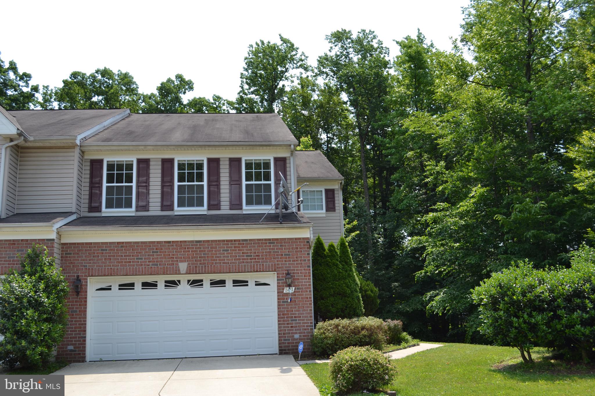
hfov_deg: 57.2
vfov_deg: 40.0
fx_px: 545
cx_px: 298
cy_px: 198
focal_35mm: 33
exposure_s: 1/200
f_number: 7.1
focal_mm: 22
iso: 100
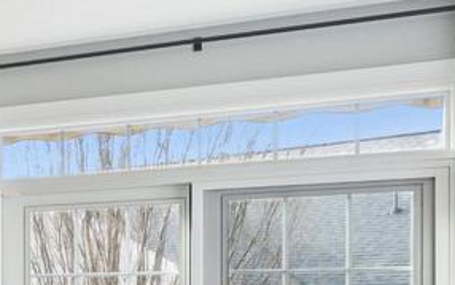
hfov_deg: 17.1
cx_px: -493
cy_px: 304
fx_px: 1017
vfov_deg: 15.6
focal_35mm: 82
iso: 200
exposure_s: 1/3.33
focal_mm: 16
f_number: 8
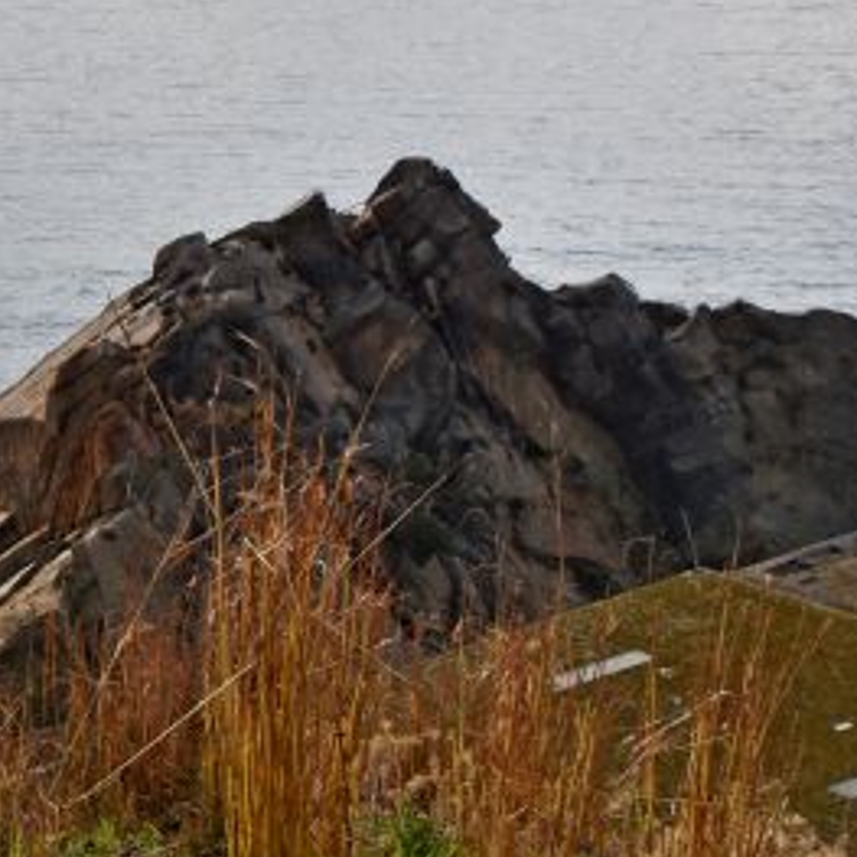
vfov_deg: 11.0
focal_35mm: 159
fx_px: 4454
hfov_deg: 10.4
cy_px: 209
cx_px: -632
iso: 250
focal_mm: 32
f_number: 13
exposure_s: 1/640
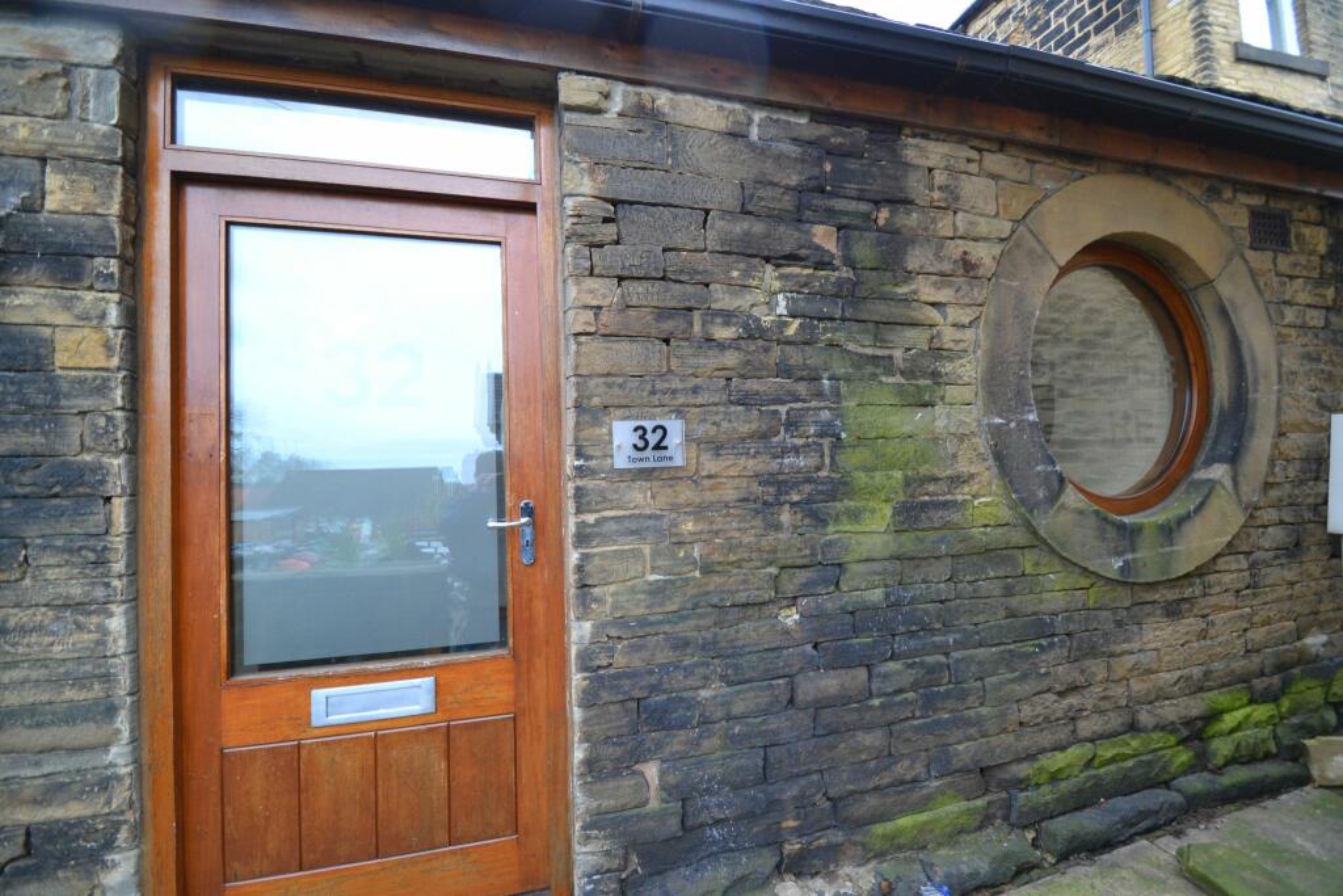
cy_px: 448
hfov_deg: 100.4
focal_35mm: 15
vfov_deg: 77.3
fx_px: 560
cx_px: 672
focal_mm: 10
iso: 640
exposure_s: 1/60
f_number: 3.5
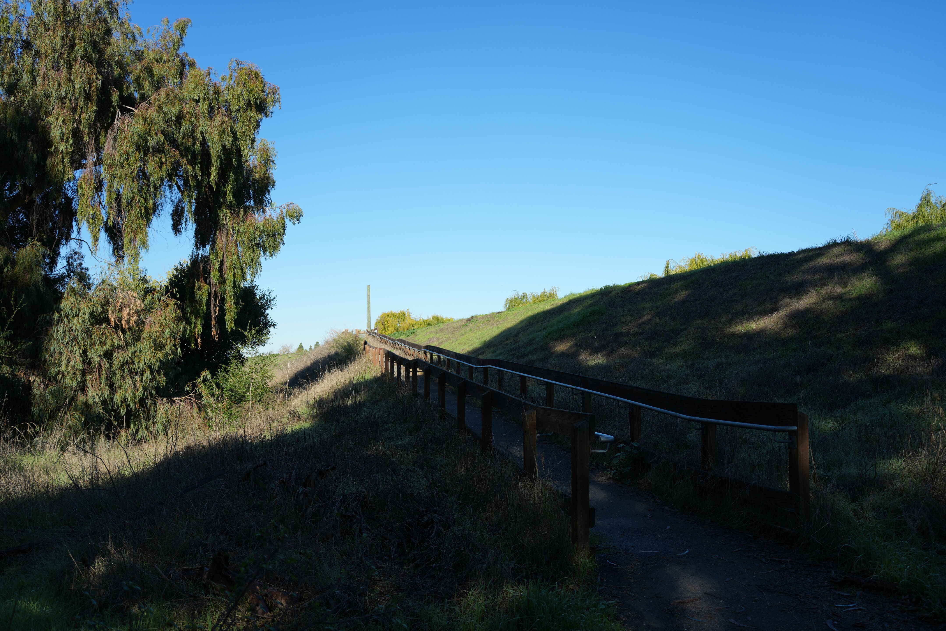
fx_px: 815
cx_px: 473
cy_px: 316
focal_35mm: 31
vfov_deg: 42.3
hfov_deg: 60.3
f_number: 4.5
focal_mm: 31
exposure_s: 1/500
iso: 100
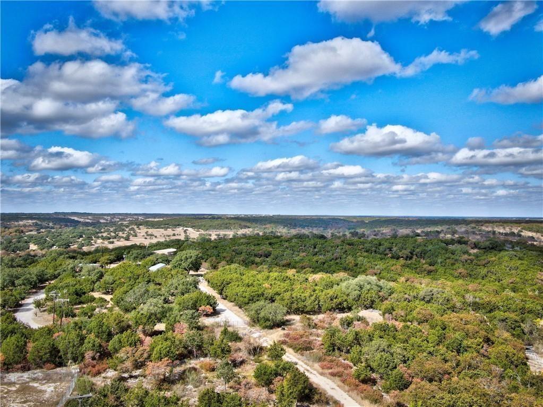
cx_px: 272
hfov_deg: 60.0
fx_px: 471
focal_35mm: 30
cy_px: 204
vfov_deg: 46.8
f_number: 3.1
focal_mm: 5.2
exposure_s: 1/1250
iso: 100
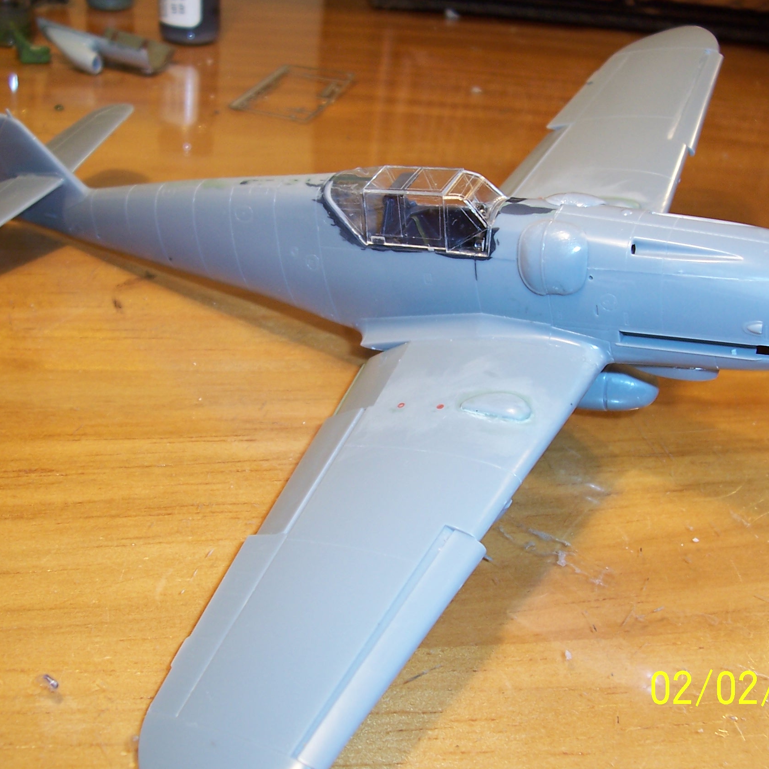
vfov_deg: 40.9
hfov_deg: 40.9
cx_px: 402
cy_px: 392
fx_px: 1030
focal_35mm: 41
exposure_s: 1/90
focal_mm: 5.6
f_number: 2.7
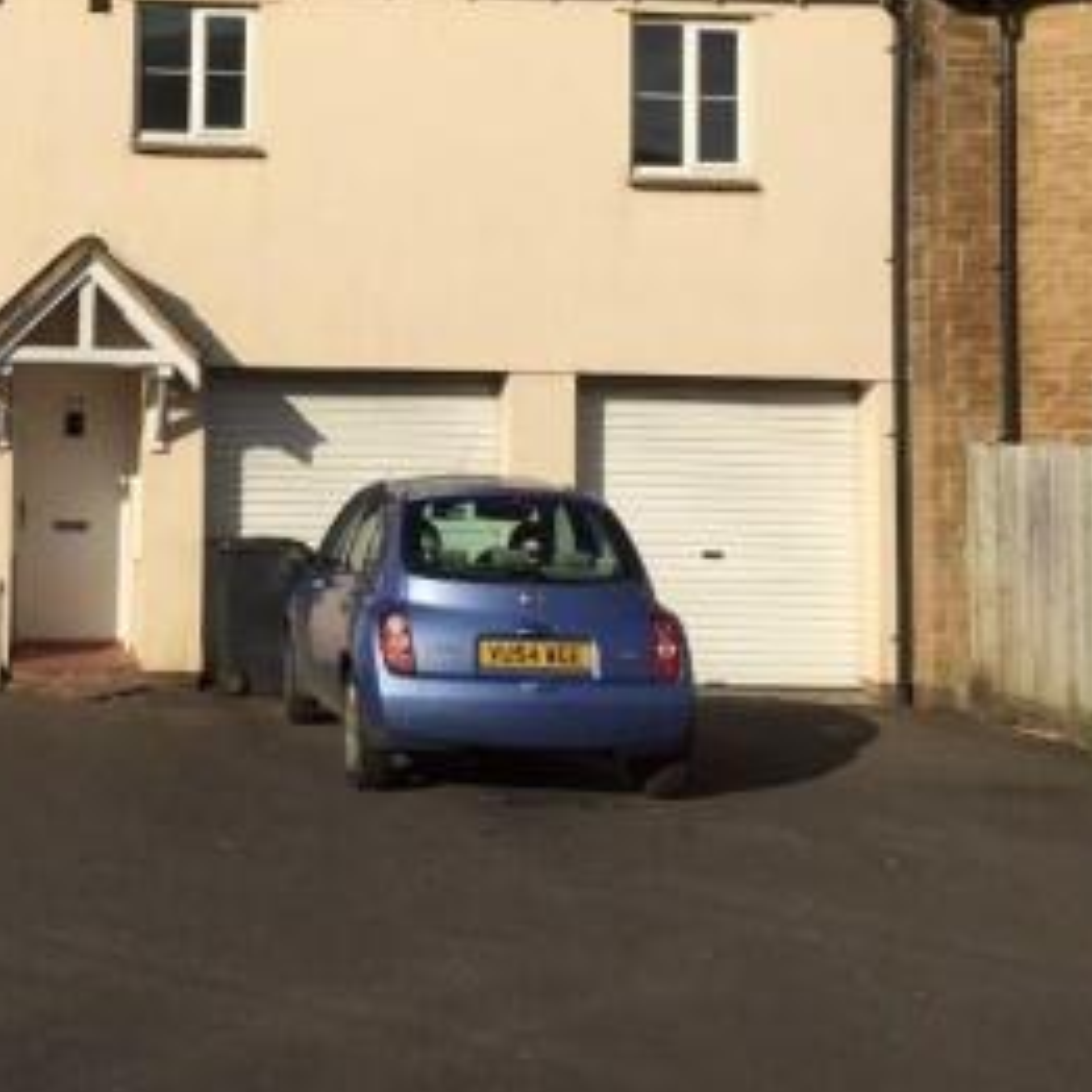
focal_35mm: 57
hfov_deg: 28.8
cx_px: 94
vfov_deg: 29.4
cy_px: 235
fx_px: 2034
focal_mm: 4.15
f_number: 2.2
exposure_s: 1/4950
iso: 32
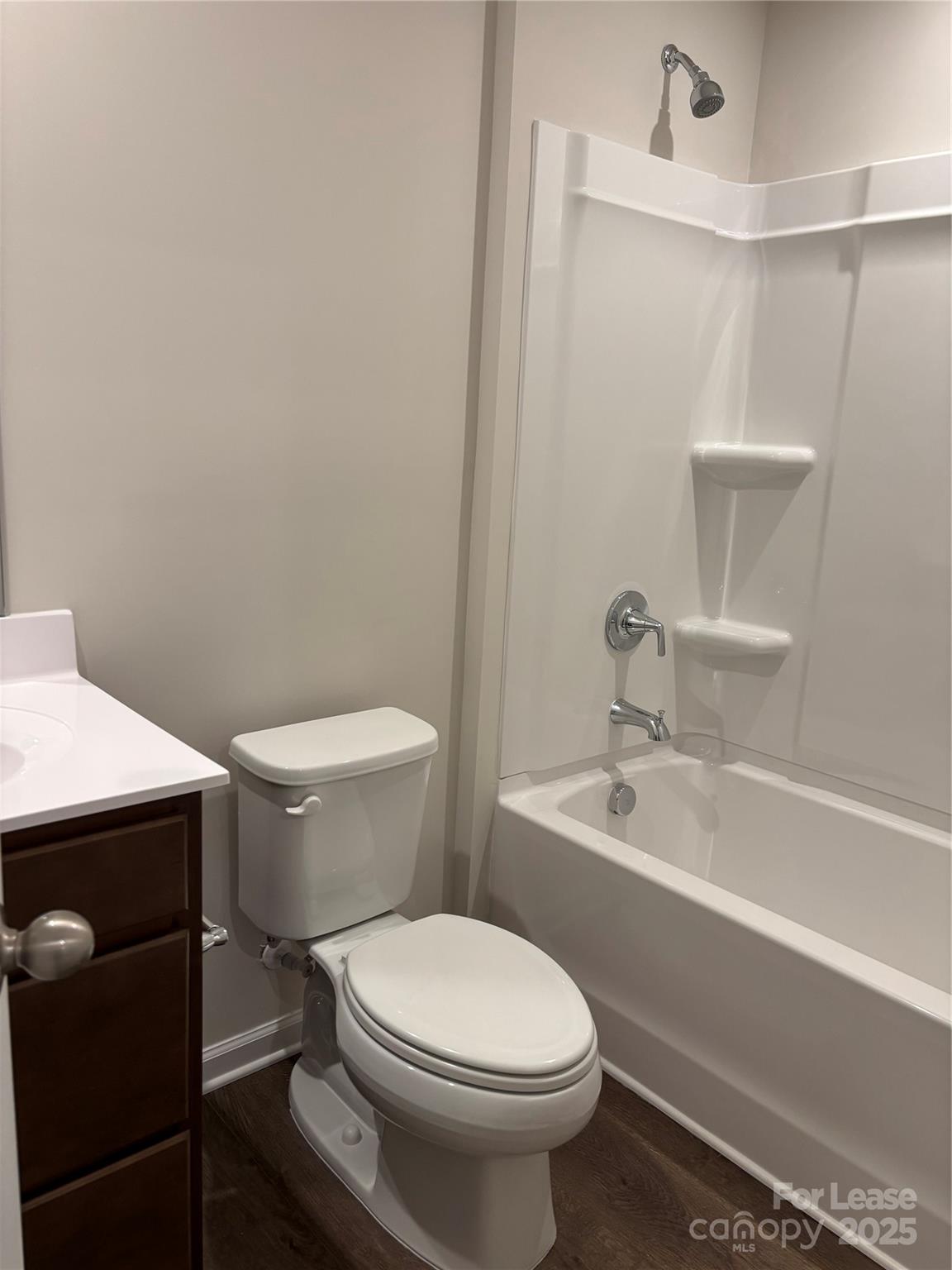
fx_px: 953
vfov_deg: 67.3
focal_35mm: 26
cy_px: 635
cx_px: 476
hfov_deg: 53.1
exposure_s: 1/120
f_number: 1.6
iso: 125
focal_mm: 5.96
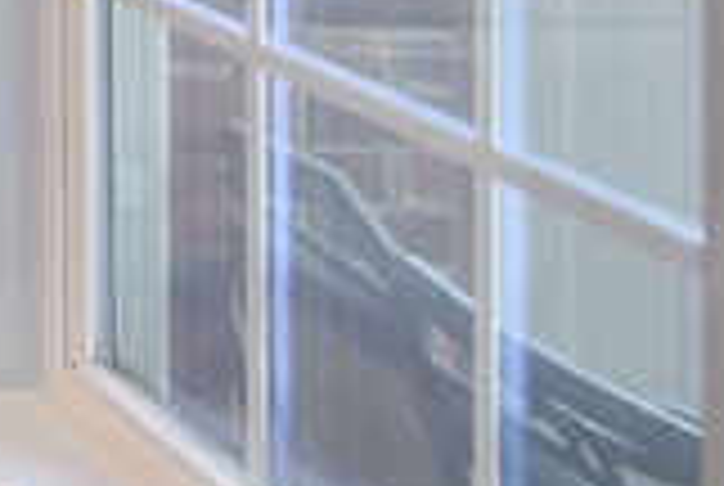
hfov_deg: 11.3
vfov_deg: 10.4
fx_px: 2438
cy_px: -524
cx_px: -1374
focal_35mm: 121
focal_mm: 12
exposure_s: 1/60
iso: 400
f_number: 4
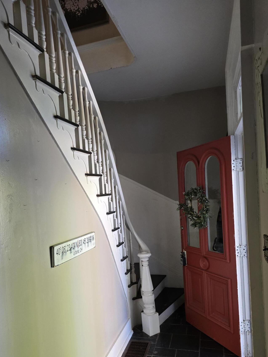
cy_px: 203
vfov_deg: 65.0
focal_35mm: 27
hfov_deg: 51.3
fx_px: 279
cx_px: 121
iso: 400
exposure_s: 1/120
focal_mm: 6.3
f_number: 1.7
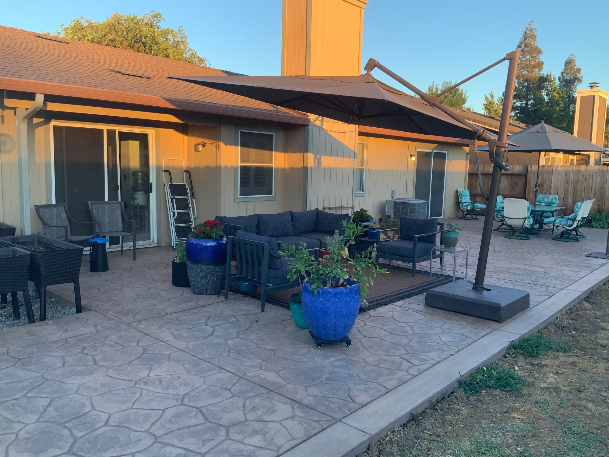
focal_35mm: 29
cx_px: 304
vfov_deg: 48.2
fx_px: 510
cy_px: 228
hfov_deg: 61.7
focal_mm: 3
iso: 32
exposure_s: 1/120
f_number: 1.8
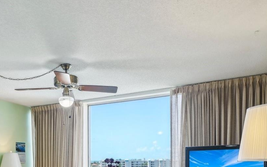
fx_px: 262
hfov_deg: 52.6
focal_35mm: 36
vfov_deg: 32.7
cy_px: 163
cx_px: 82
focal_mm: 18
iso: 400
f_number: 8
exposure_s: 1/15
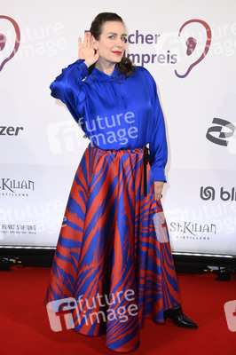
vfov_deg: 43.6
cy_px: 178
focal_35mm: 45
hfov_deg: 29.8
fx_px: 443
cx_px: 118
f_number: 5.6
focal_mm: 45
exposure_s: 1/250
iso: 1250
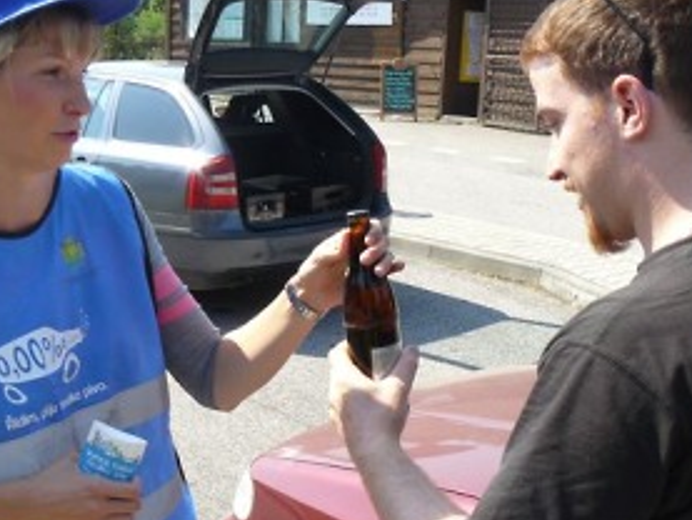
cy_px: 308
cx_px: 310
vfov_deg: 28.0
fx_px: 1040
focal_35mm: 52
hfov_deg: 36.8
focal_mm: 6
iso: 100
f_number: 4.5
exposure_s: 1/200
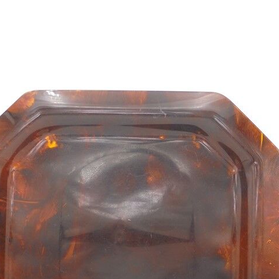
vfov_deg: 34.4
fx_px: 438
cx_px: 123
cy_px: 218
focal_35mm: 48
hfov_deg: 35.3
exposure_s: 1/80
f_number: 3.7
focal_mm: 5.3
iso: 100
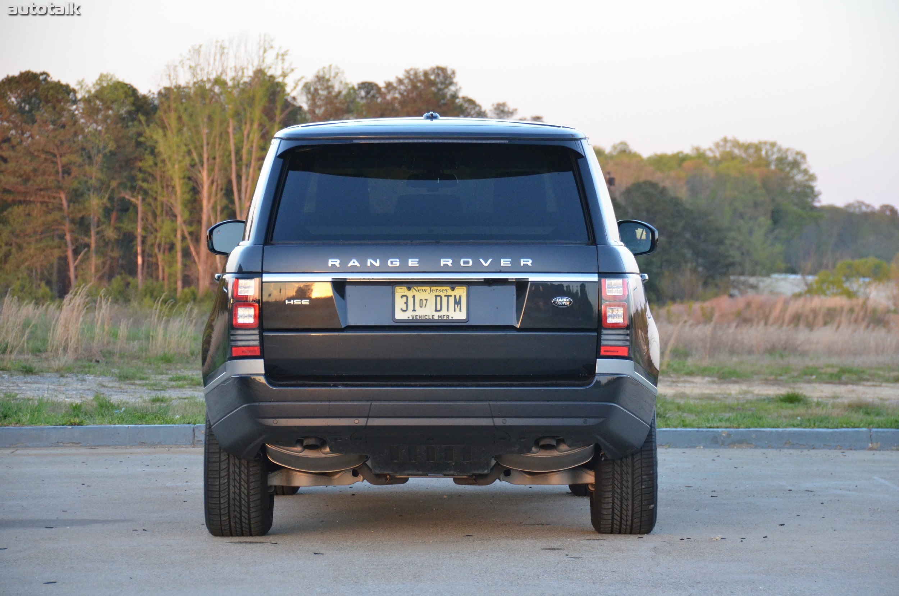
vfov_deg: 10.1
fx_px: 3364
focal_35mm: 135
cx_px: 450
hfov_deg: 15.2
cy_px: 298
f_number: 5.3
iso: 1600
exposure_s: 1/200
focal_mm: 90
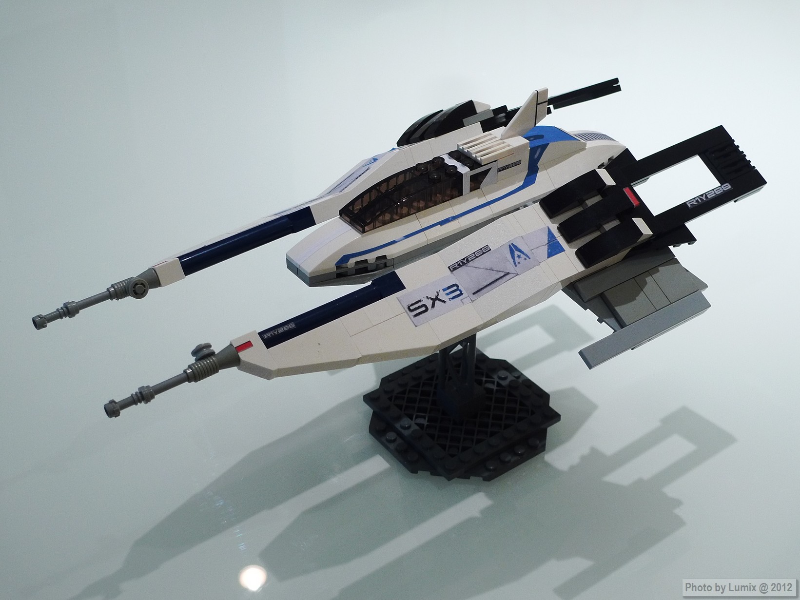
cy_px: 300
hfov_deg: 36.8
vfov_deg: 28.0
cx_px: 400
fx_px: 1202
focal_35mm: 52
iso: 200
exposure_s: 1/30
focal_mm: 11.1
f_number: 3.5
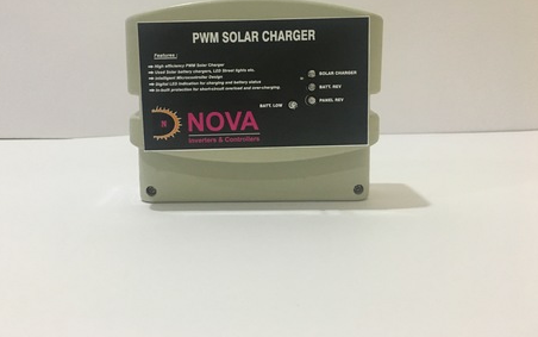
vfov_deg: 37.0
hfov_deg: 56.6
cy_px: 122
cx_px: 251
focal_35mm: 34
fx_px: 499
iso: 200
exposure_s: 1/25
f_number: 2.2
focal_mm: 4.15
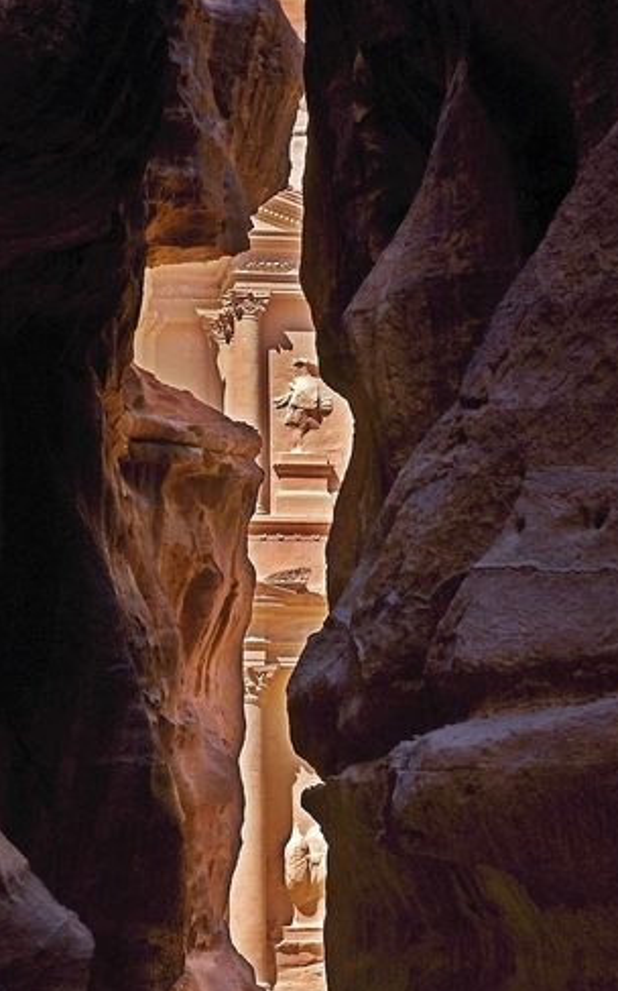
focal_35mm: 100
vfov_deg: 20.9
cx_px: 239
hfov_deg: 13.1
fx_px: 2687
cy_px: 440
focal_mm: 53
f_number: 5.6
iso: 200
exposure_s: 1/400
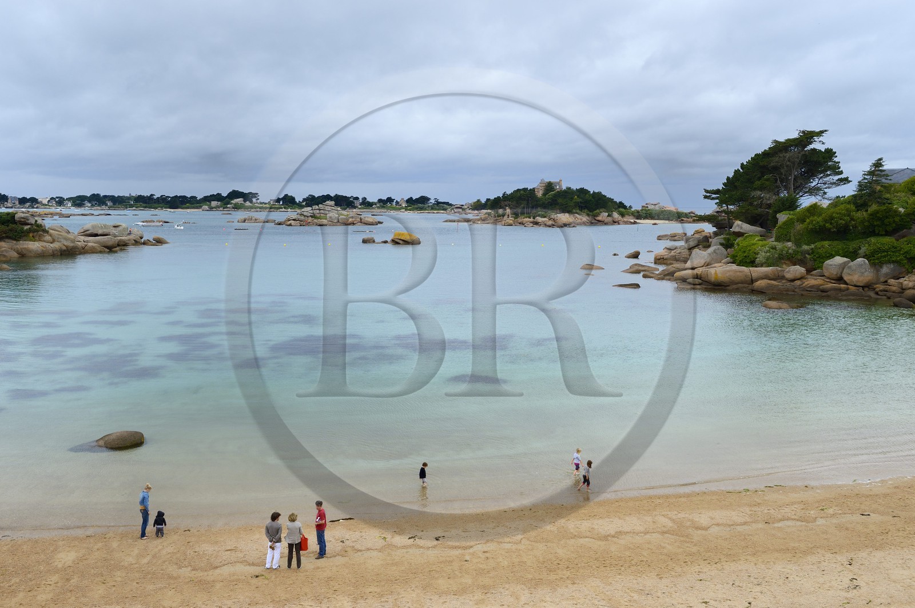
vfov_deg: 38.8
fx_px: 863
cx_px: 458
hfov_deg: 55.8
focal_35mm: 34
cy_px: 304
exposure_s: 1/250
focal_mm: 34
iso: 200
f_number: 8
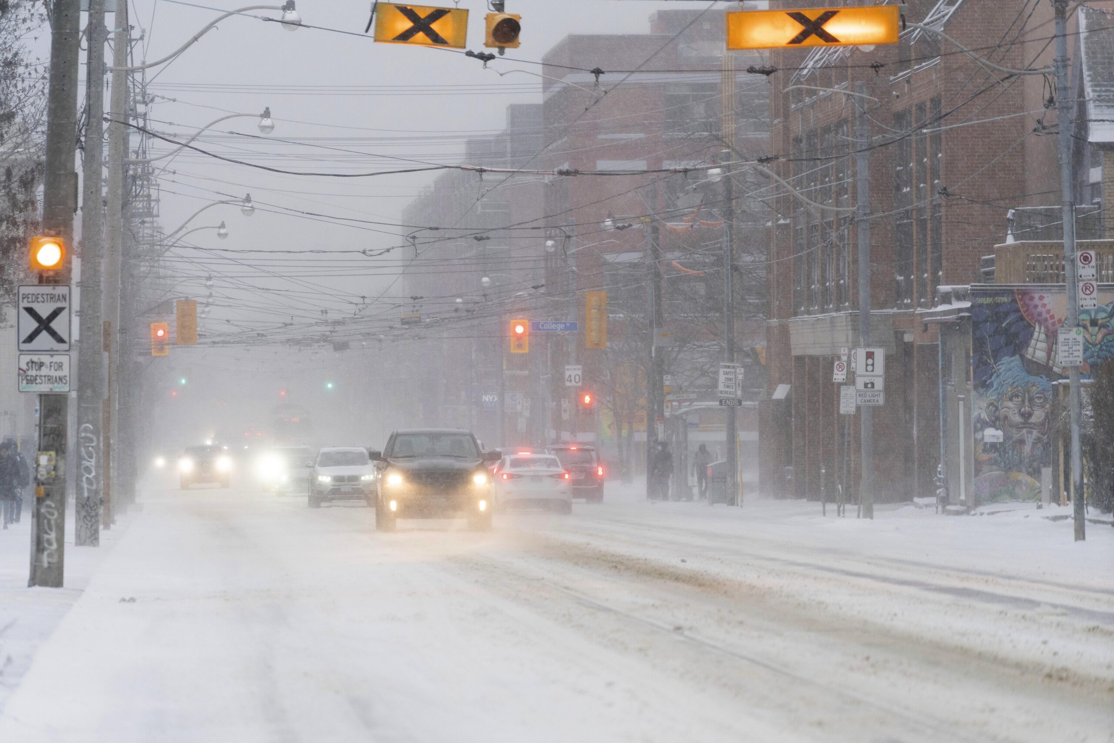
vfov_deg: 6.9
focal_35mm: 200
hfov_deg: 10.3
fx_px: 6189
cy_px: 372
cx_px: 557
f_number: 4
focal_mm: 200
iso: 1600
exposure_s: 1/1250
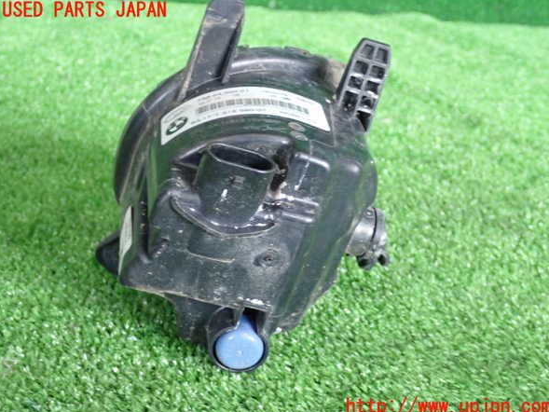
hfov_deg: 34.9
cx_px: 277
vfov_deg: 26.6
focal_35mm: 55
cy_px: 209
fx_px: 872
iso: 800
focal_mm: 9.65
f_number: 3.3
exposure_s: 1/50
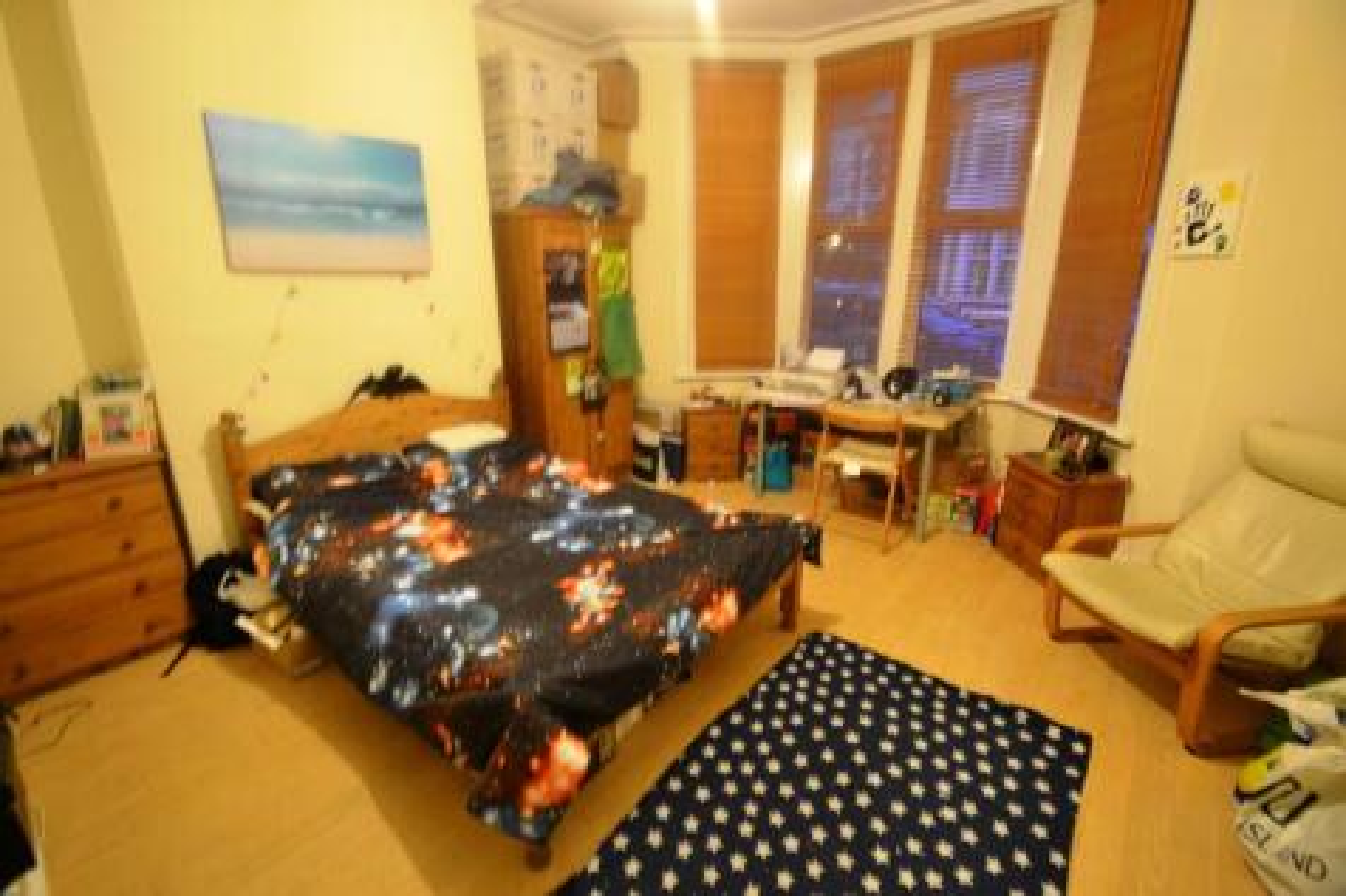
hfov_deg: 100.4
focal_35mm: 15
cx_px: 673
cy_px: 448
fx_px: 561
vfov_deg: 77.3
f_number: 3.5
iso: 1600
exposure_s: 1/3
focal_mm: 10
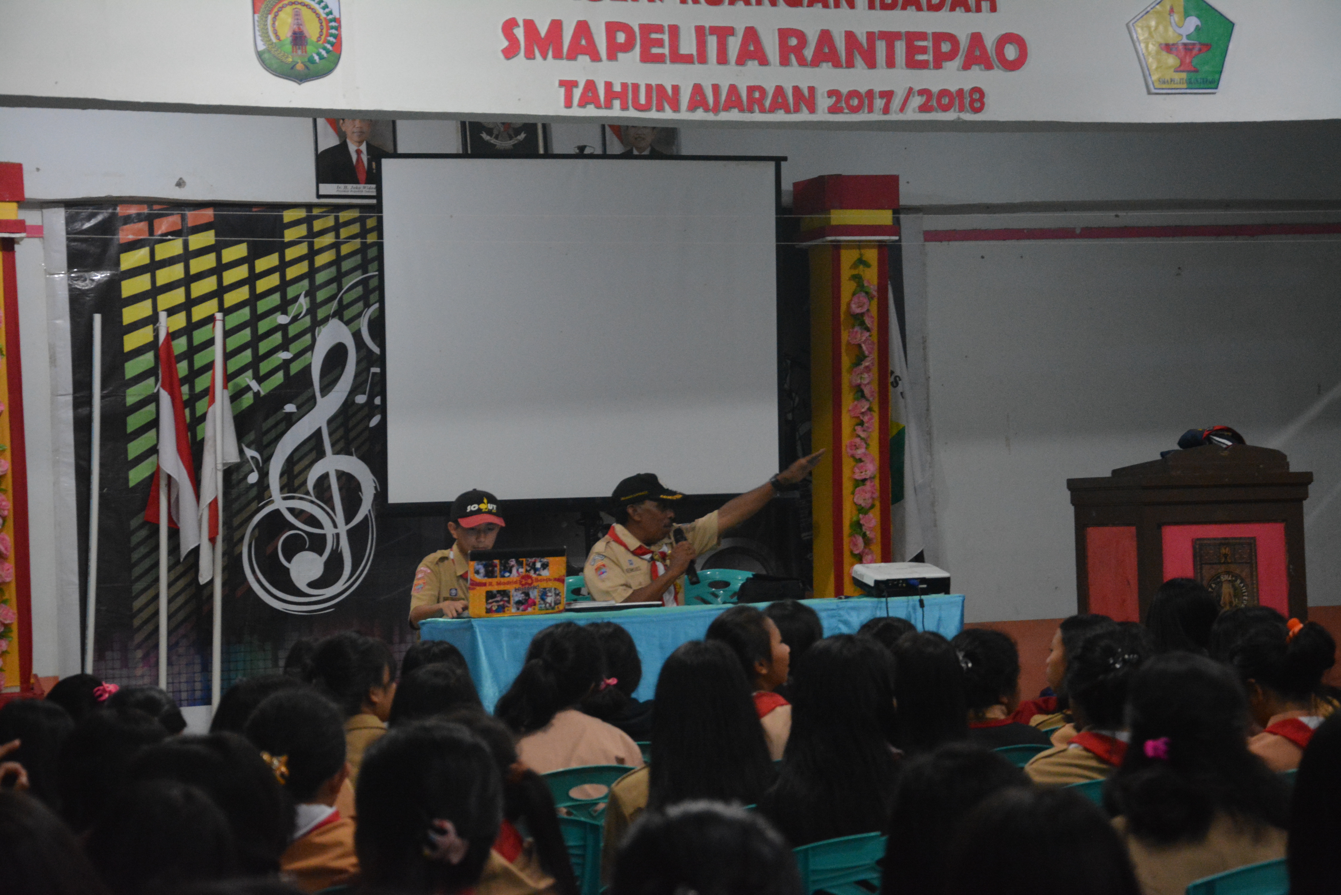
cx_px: 670
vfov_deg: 17.5
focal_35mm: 78
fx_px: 2906
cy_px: 448
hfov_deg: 26.0
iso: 3200
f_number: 5
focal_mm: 52
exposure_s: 1/20
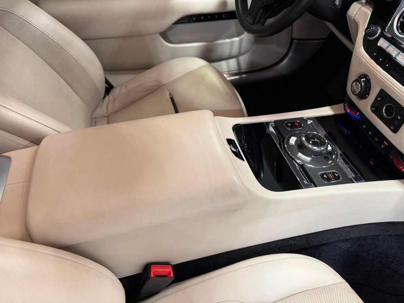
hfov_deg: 71.6
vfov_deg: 56.8
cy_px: 152
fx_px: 280
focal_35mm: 24
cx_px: 202
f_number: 1.78
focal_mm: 6.76
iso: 160
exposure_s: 1/60
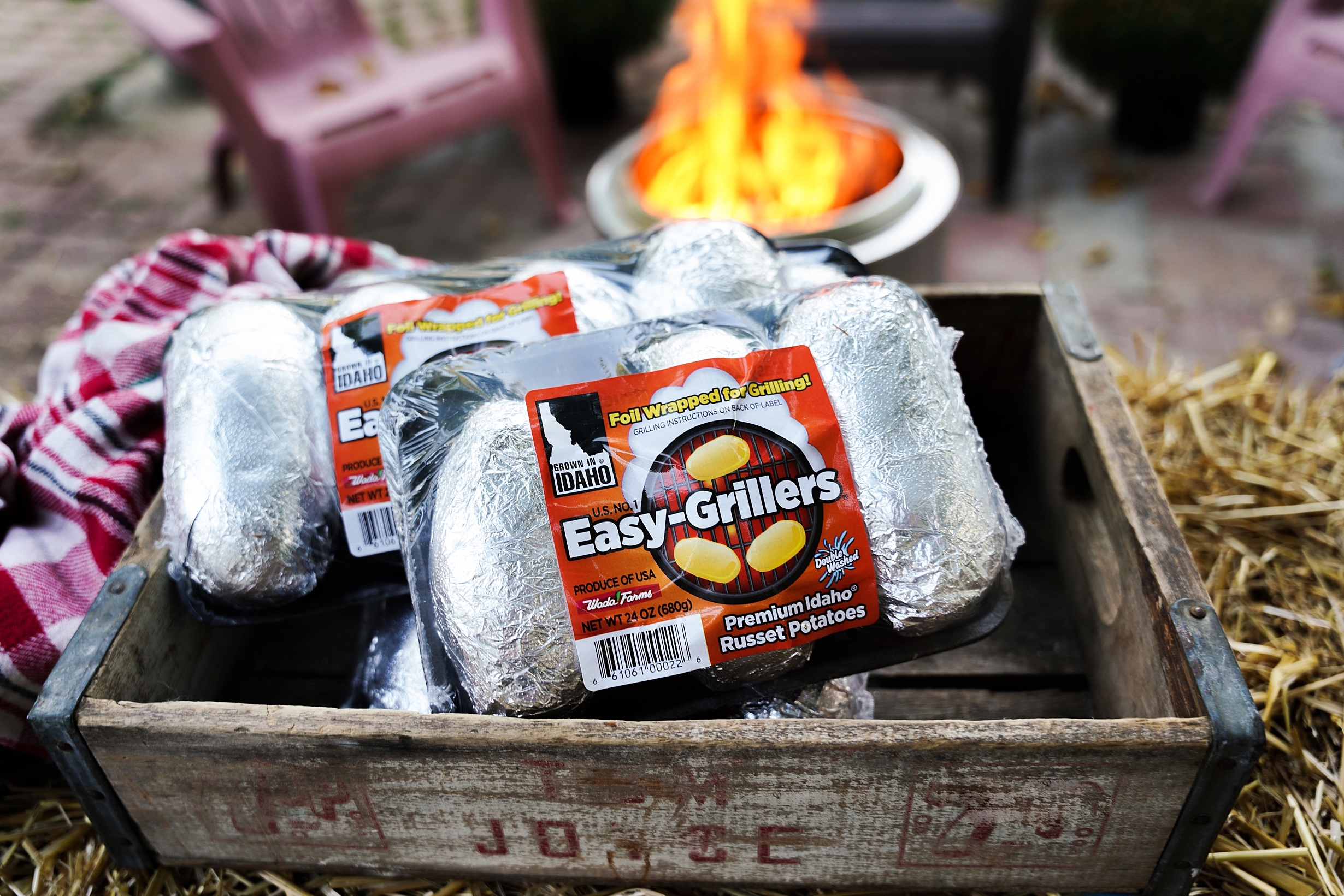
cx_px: 672
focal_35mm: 29
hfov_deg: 64.4
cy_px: 448
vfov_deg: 45.5
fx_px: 1068
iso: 160
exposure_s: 1/80
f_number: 3.2
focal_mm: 28.6
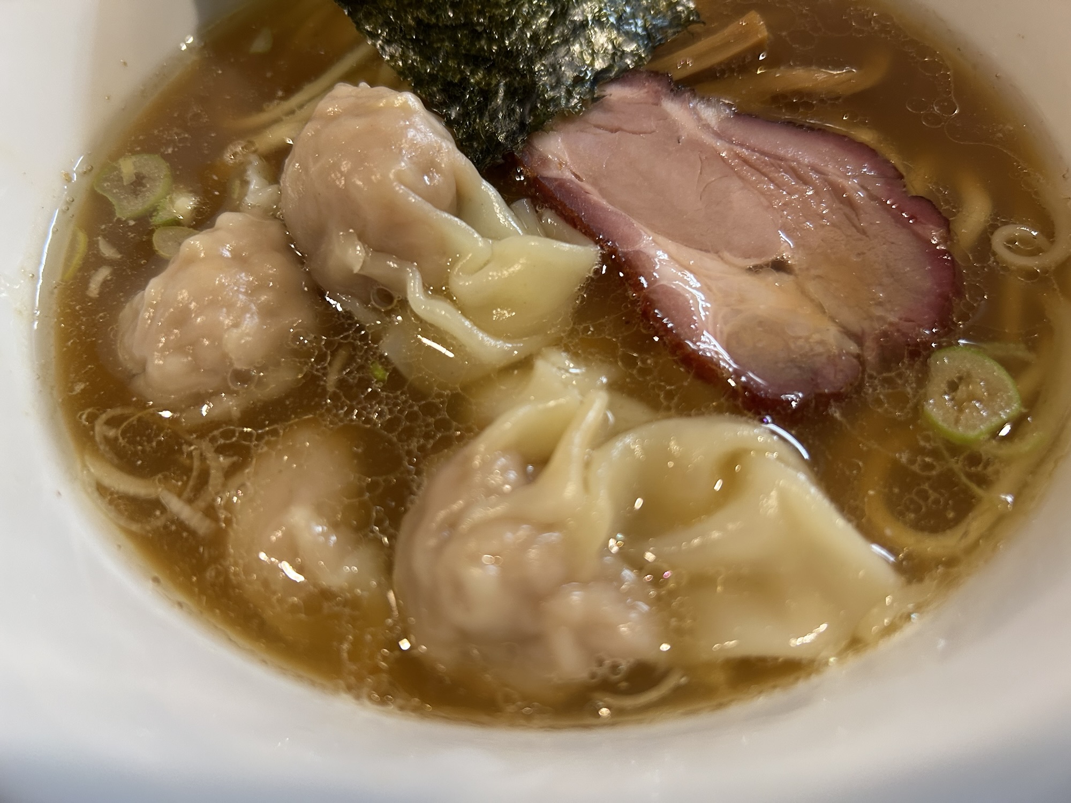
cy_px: 402
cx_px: 536
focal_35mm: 26
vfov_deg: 53.1
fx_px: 804
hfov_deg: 67.3
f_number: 1.5
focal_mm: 5.7
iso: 200
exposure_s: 1/50
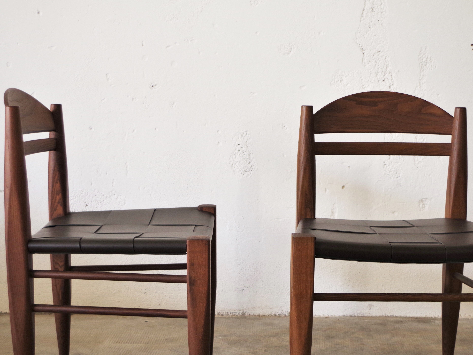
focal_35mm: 54
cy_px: 219
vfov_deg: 27.0
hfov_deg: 35.5
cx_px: 263
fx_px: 738
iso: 400
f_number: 4
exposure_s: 1/60
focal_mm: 24.38
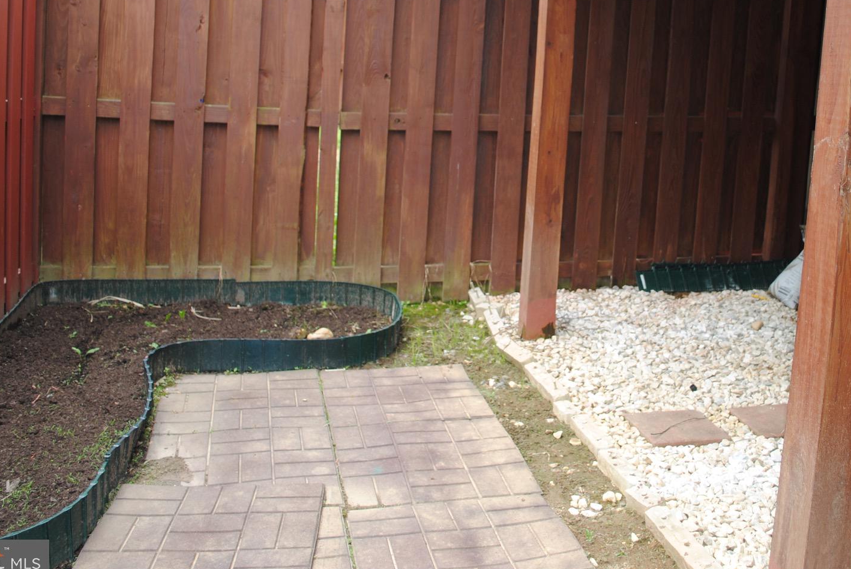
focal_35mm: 39
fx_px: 923
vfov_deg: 33.8
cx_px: 531
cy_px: 172
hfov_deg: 49.1
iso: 100
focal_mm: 18
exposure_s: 1/160
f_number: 3.5
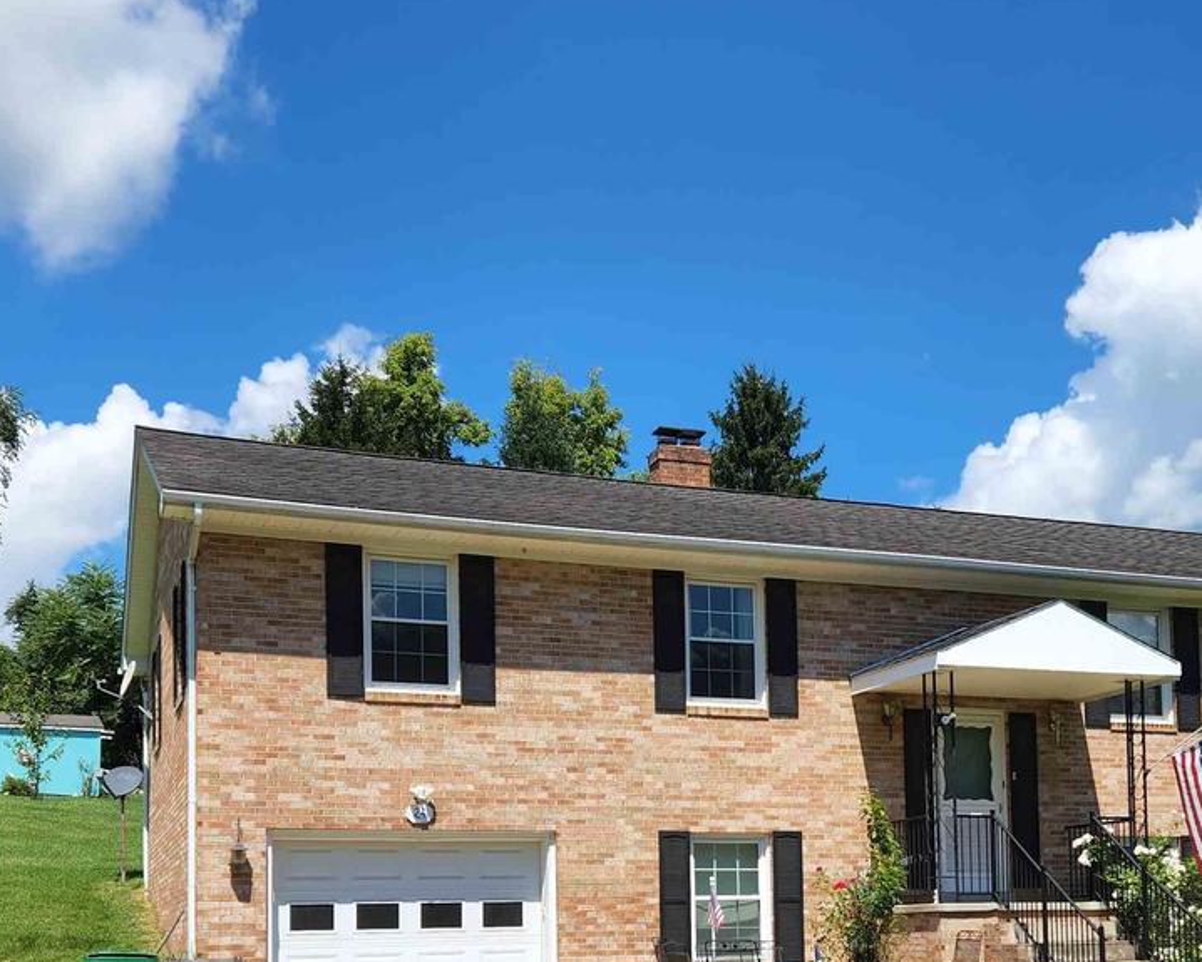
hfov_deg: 41.0
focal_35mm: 45
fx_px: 1602
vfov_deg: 32.0
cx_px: 693
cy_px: 842
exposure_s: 1/1354
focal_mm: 5.4
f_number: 1.8
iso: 20
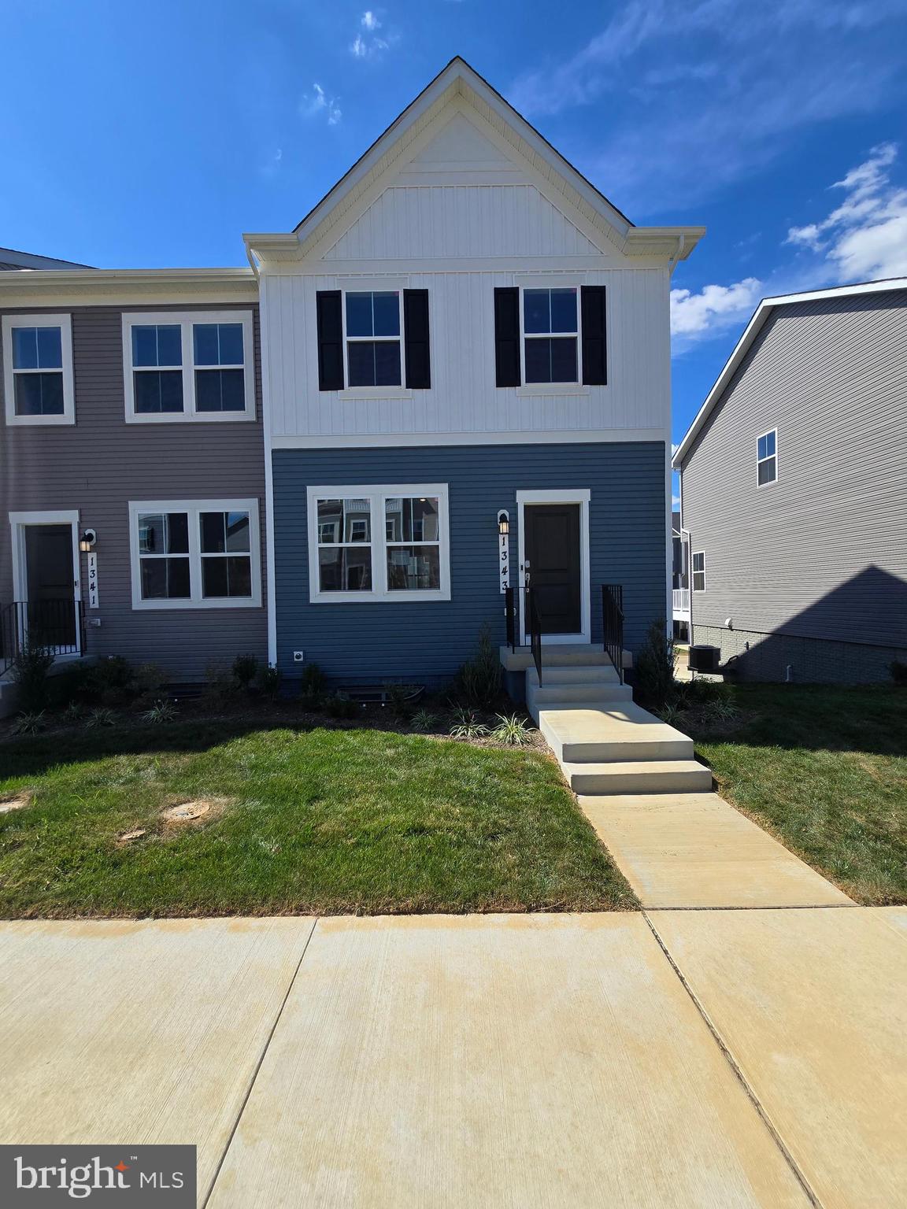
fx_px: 454
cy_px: 604
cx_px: 454
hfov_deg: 89.9
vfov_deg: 106.2
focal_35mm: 13
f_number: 2.2
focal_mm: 2.2
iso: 50
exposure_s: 1/2271
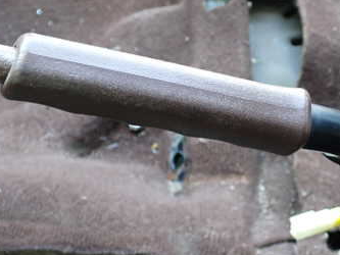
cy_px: 89
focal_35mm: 54
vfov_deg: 26.9
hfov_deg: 35.5
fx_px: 531
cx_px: 180
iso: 200
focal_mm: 5.4
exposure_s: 1/30
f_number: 2.3
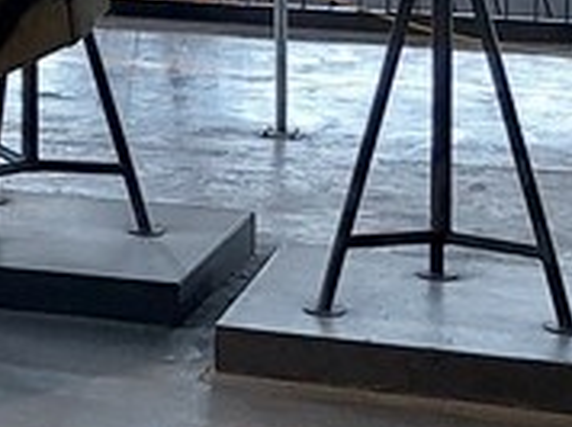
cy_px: -238
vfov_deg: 8.9
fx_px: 2673
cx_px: -598
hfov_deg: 11.0
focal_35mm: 162
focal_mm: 5.23
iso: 250
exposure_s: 1/50
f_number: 1.8
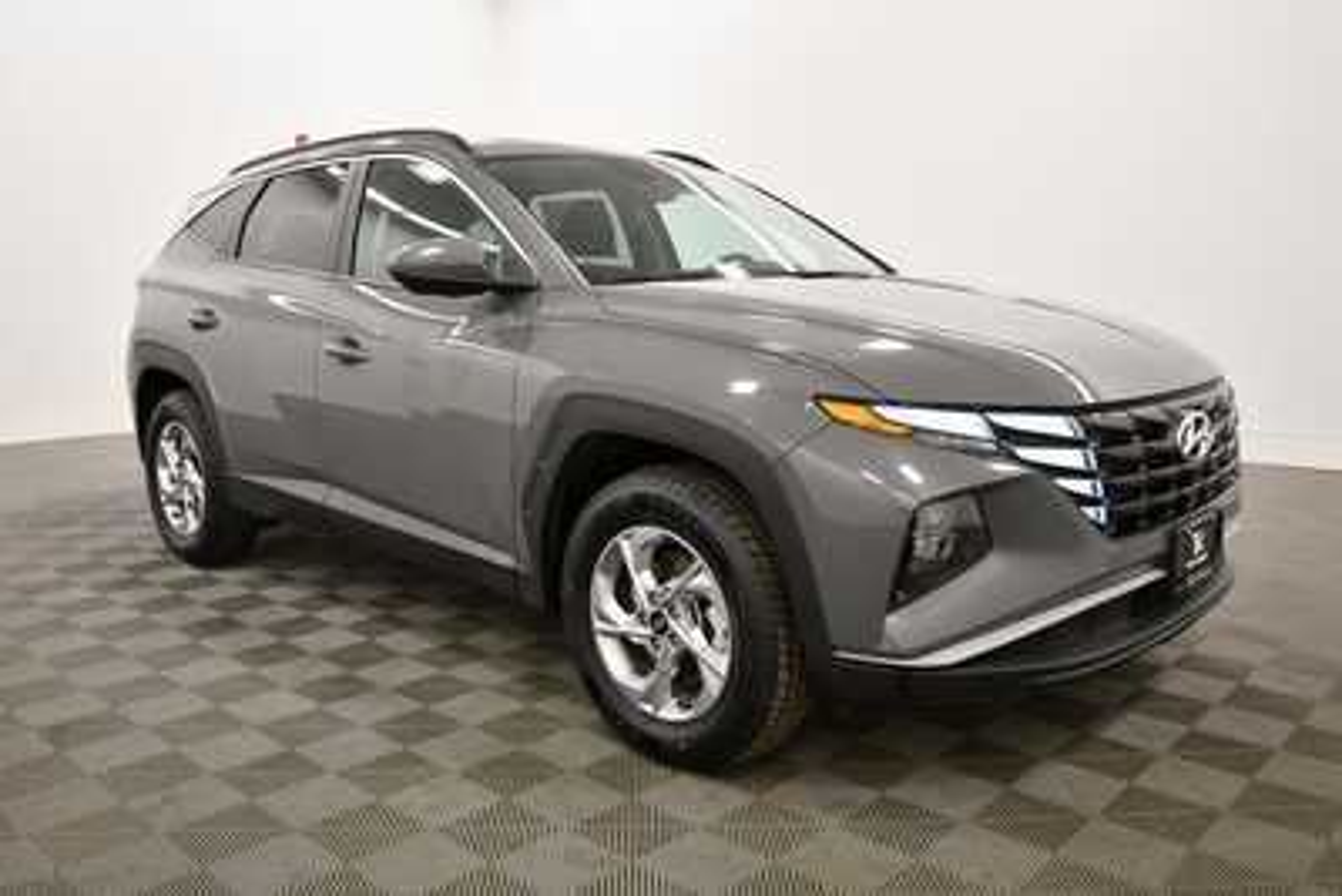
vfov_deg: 43.6
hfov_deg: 61.9
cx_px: 671
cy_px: 448
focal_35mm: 30
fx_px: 1119
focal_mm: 20
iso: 1100
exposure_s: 1/125
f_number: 5.6
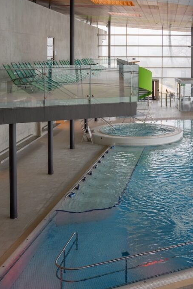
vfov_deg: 37.5
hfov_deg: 25.5
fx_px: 422
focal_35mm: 52
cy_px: 102
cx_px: 137
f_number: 2.8
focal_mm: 31.9
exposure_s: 1/40
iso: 200
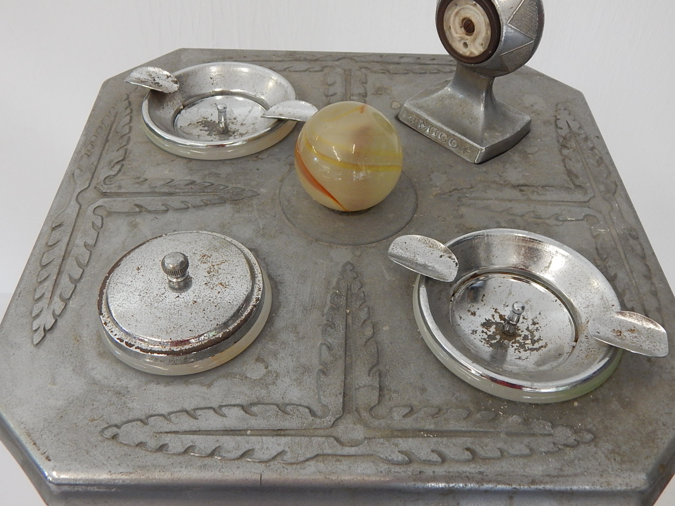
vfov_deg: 41.8
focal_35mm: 34
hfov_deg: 54.0
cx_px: 338
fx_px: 663
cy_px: 253
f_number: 3.3
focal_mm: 6.1
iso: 400
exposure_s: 1/100
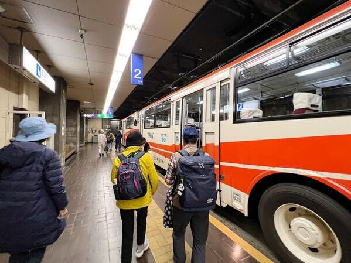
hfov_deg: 106.2
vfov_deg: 89.9
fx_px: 132
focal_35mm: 13
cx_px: 176
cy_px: 132
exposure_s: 1/60
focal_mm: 1.57
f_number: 1.8
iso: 250
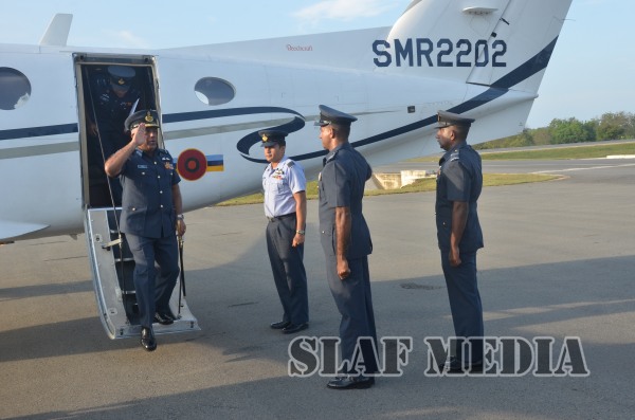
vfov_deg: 32.8
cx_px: 318
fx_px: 713
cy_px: 210
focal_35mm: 40
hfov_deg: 48.0
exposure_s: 1/125
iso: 400
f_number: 11
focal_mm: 27
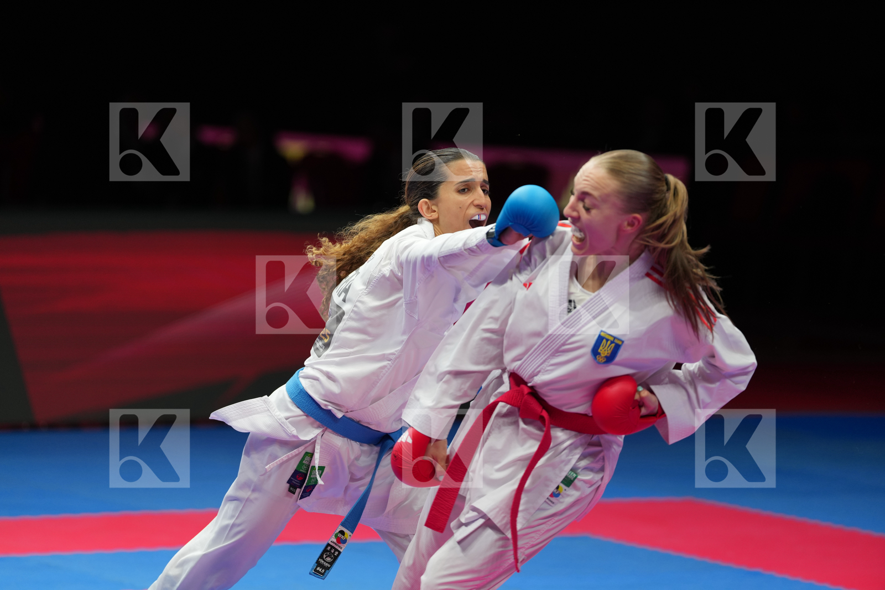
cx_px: 442
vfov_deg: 6.9
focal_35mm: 200
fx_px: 4915
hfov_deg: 10.3
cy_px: 295
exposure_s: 1/1000
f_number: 2.8
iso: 640
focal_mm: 200
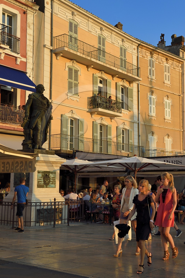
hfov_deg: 28.1
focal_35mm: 48
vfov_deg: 41.1
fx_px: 370
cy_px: 139
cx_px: 92
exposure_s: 1/250
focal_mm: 48
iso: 400
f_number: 9
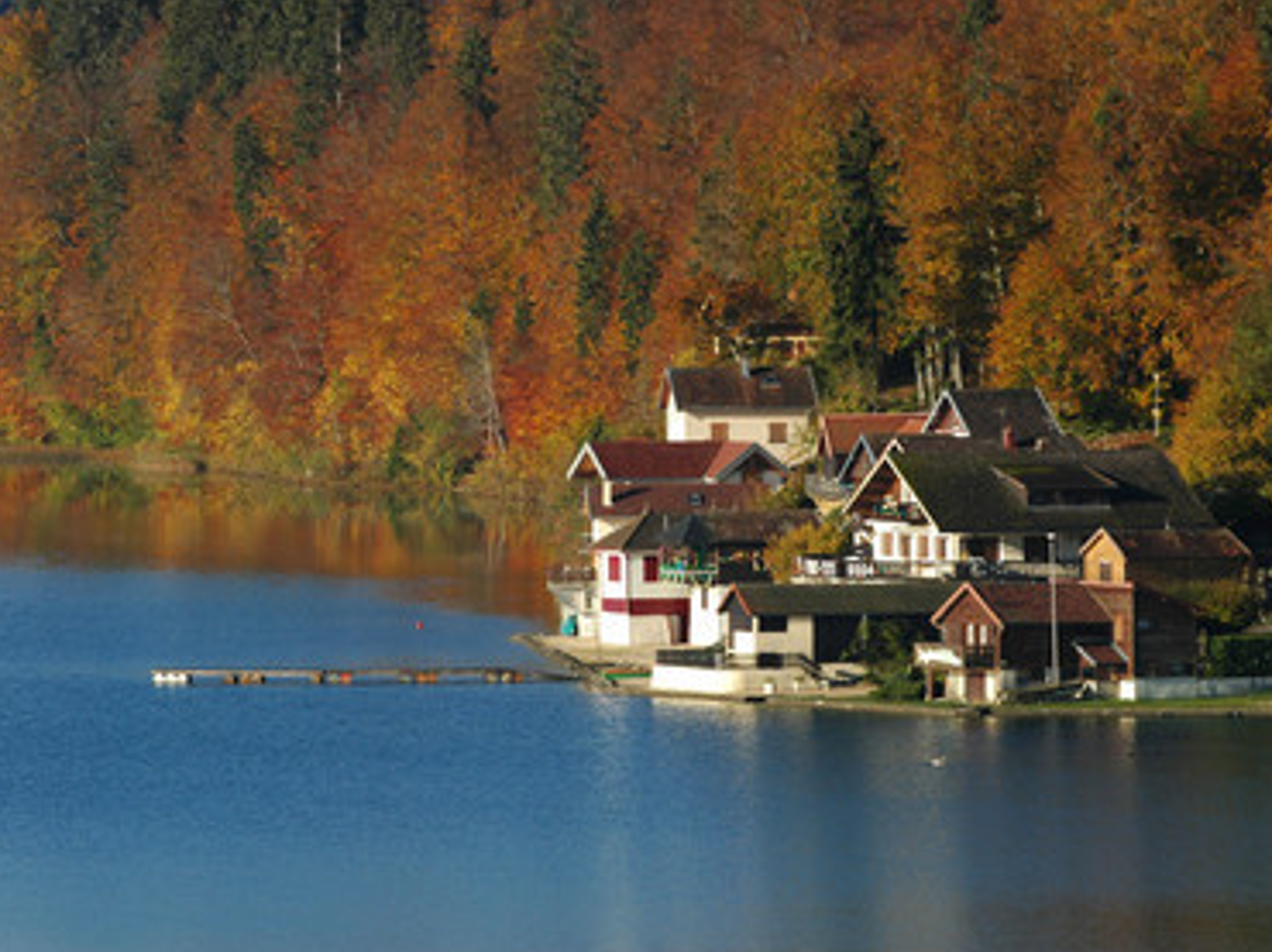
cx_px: 706
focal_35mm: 328
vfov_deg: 4.5
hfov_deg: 6.0
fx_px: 12045
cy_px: 478
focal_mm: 200
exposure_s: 1/400
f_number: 6.3
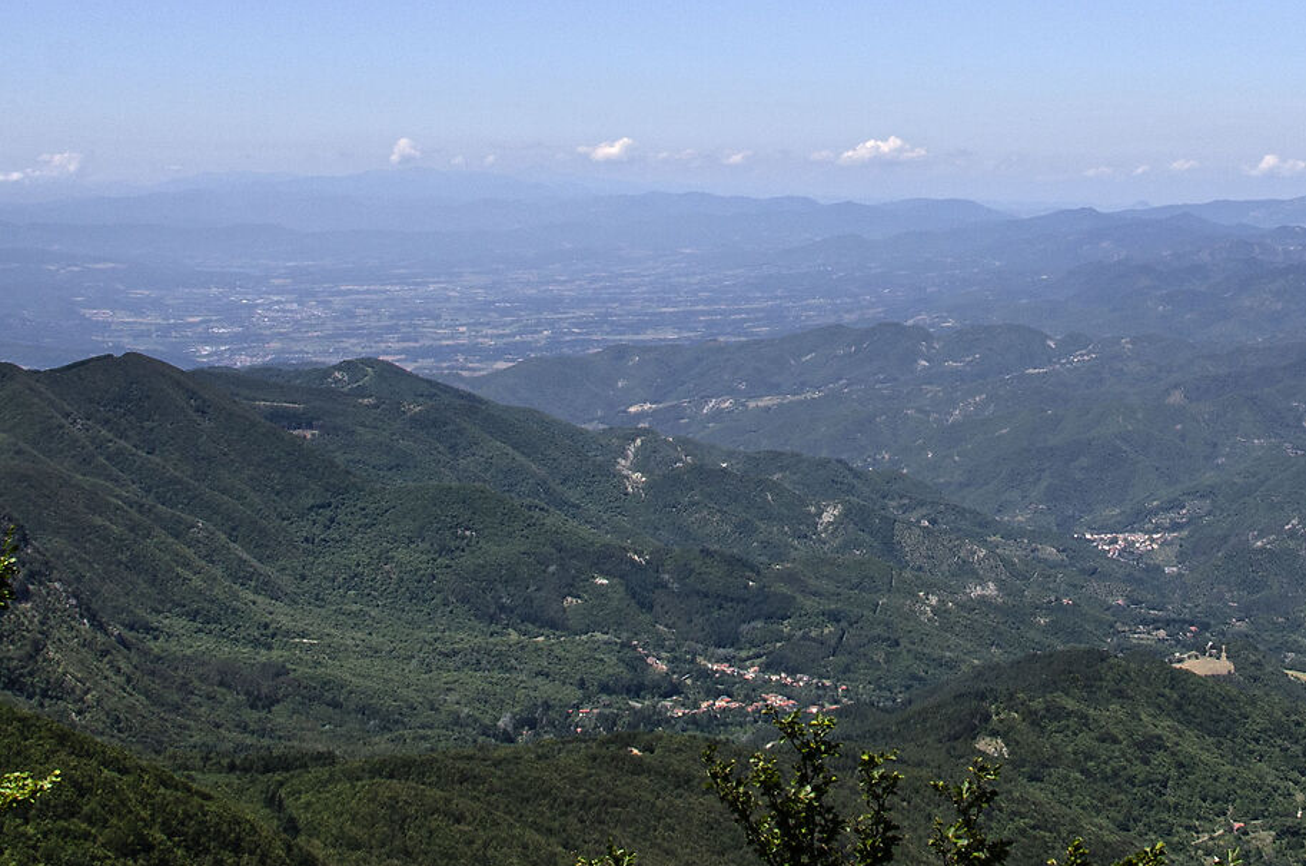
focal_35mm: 71
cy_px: 83
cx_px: 915
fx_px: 2571
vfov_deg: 18.8
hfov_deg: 28.2
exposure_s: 1/320
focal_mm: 18
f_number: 11
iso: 125
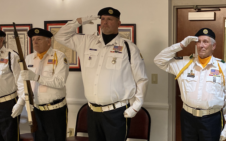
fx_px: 339
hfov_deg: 35.2
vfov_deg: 23.5
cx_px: 194
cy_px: 90
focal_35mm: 55
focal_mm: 4.25
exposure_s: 1/40
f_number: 1.8
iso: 400
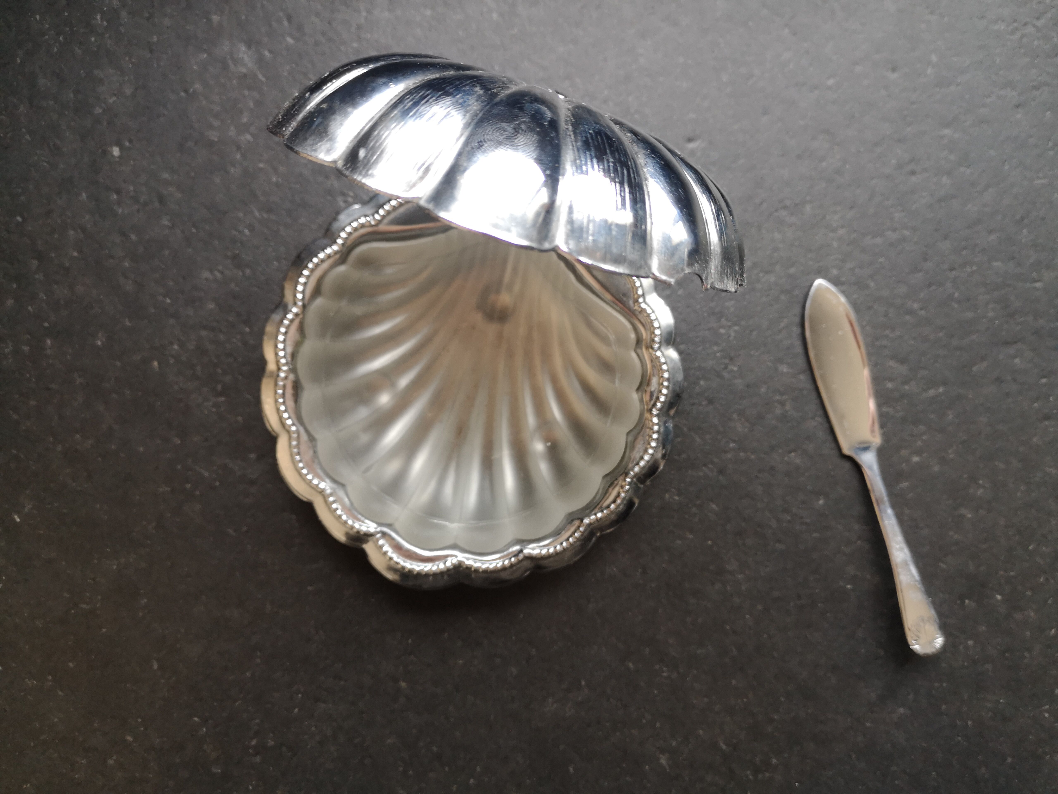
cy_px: 397
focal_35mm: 27
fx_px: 825
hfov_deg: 65.3
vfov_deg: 51.4
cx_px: 529
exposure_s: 1/50
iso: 125
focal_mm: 3.95
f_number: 1.8
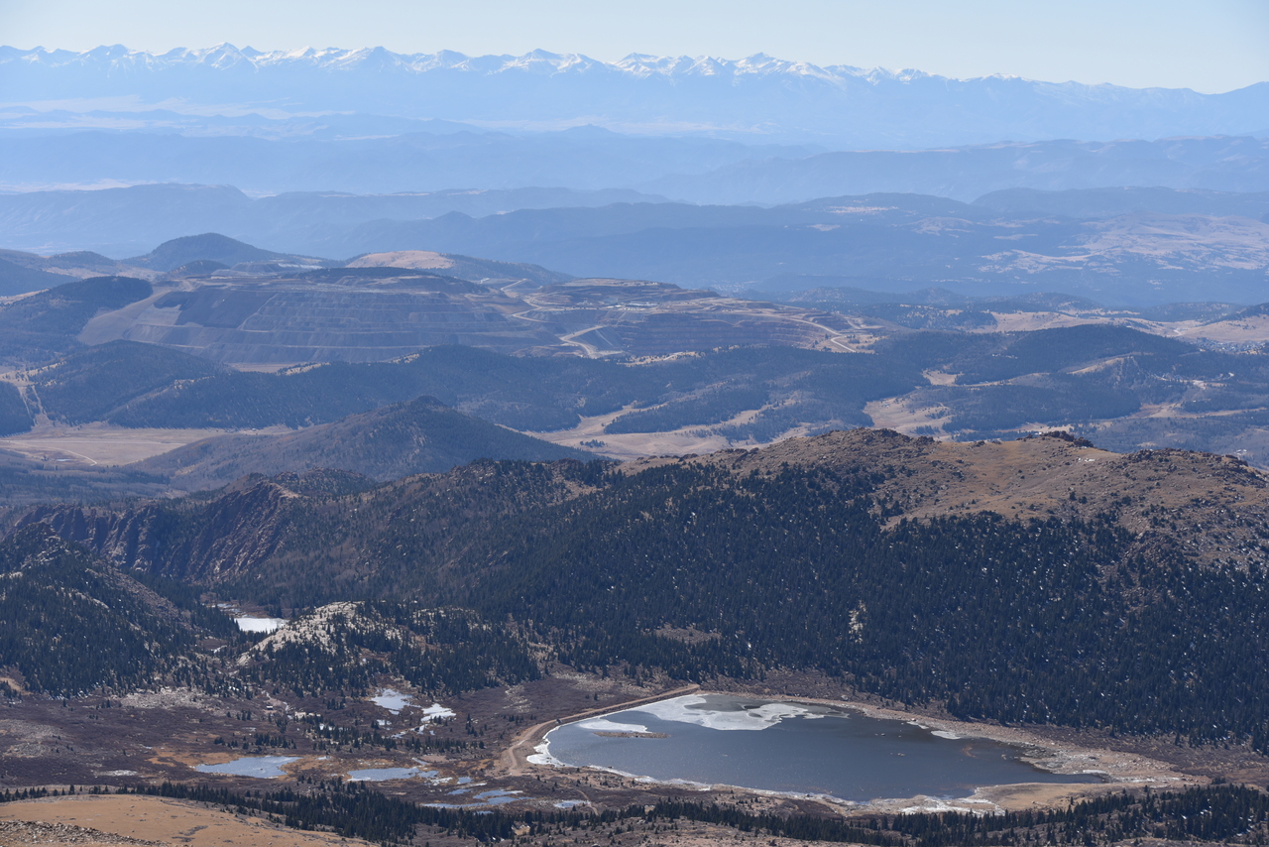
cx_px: 634
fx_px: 3244
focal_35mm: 92
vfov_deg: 14.9
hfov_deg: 22.1
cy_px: 424
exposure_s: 1/320
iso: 100
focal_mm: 92
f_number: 9
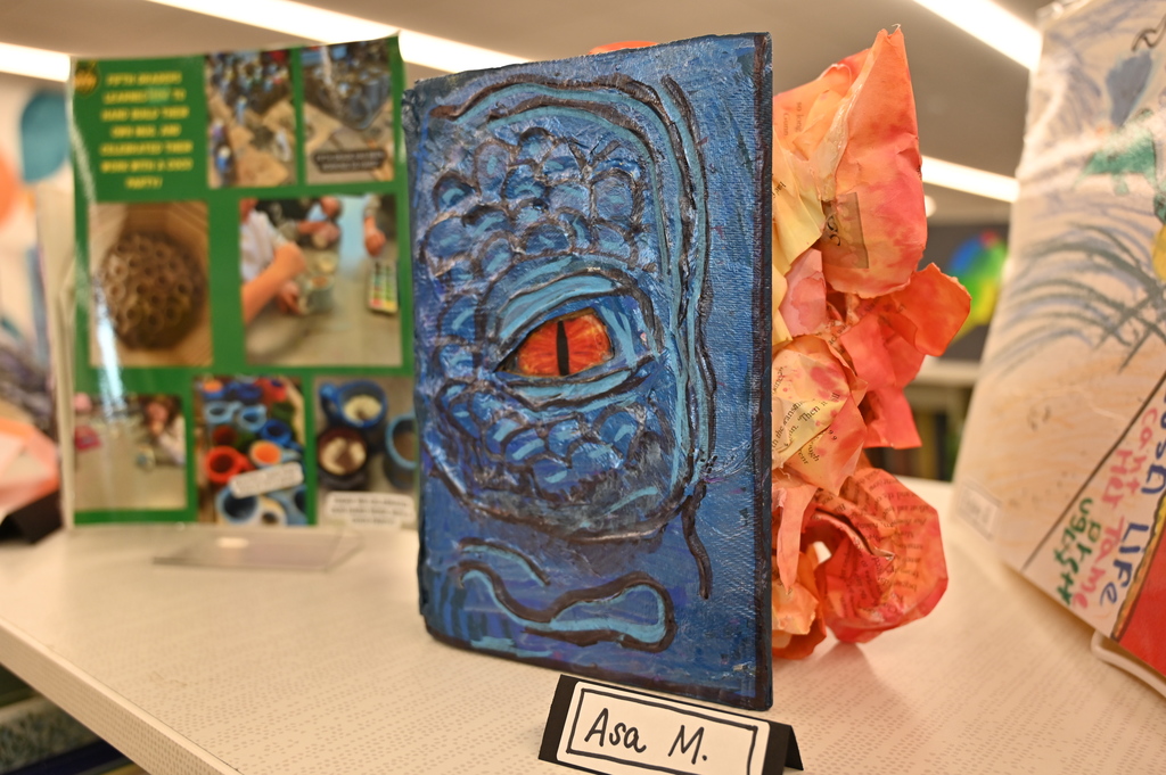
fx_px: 938
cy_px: 388
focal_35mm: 29
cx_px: 583
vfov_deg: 44.9
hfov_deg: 63.7
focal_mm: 29
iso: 560
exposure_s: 1/125
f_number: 4
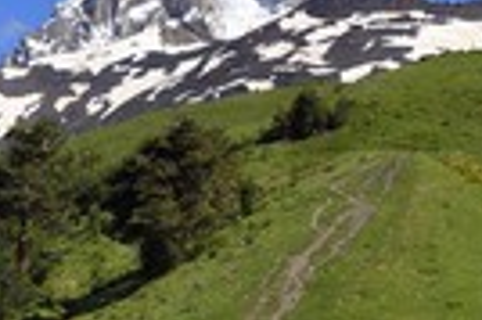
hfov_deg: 13.1
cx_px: 277
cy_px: 255
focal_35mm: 157
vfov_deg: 8.7
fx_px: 2099
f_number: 11
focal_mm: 50
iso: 200
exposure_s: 1/400
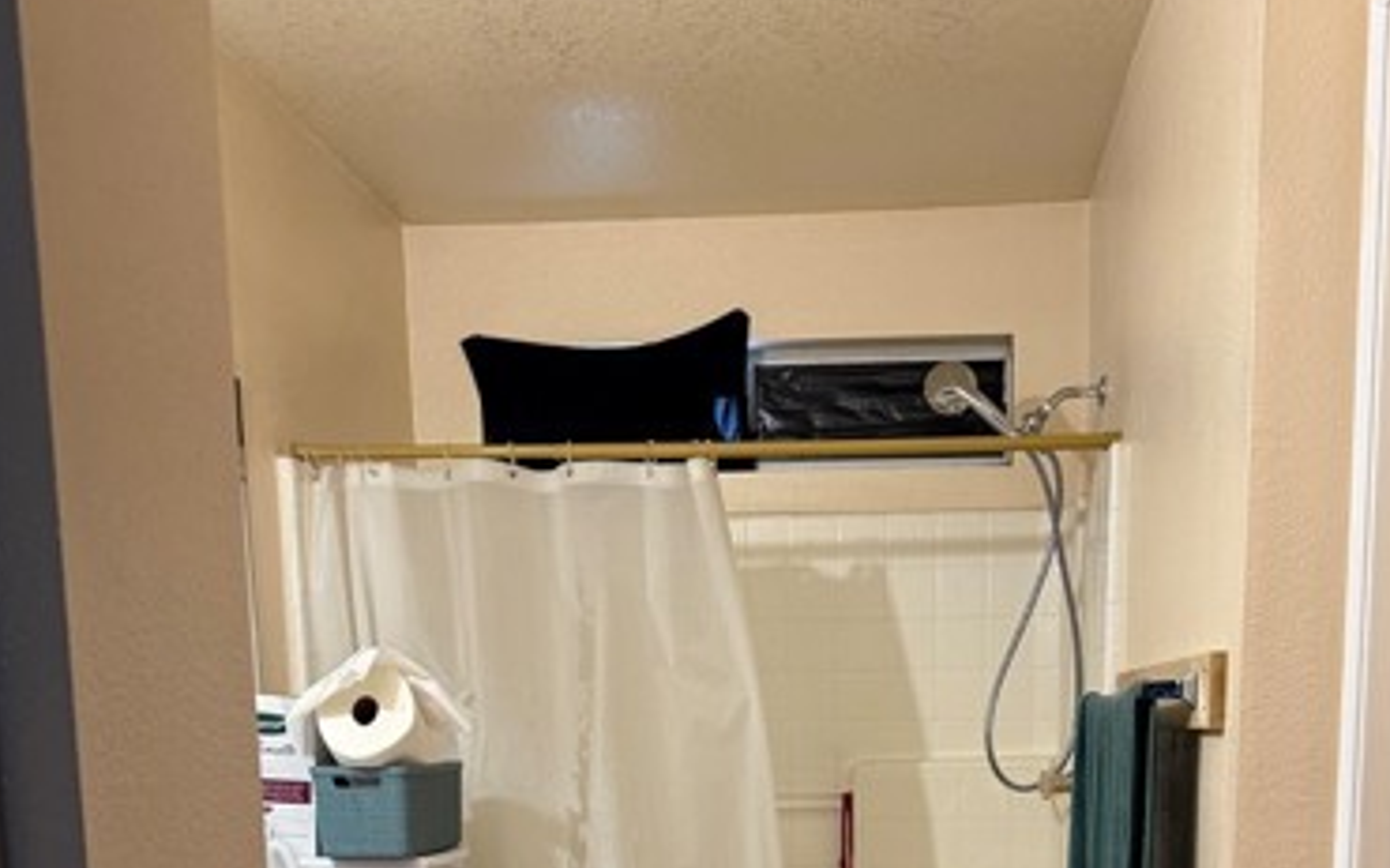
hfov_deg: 45.1
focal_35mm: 44
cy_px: 1022
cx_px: 819
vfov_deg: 26.2
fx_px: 1666
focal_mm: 6.76
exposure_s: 1/60
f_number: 1.78
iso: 250
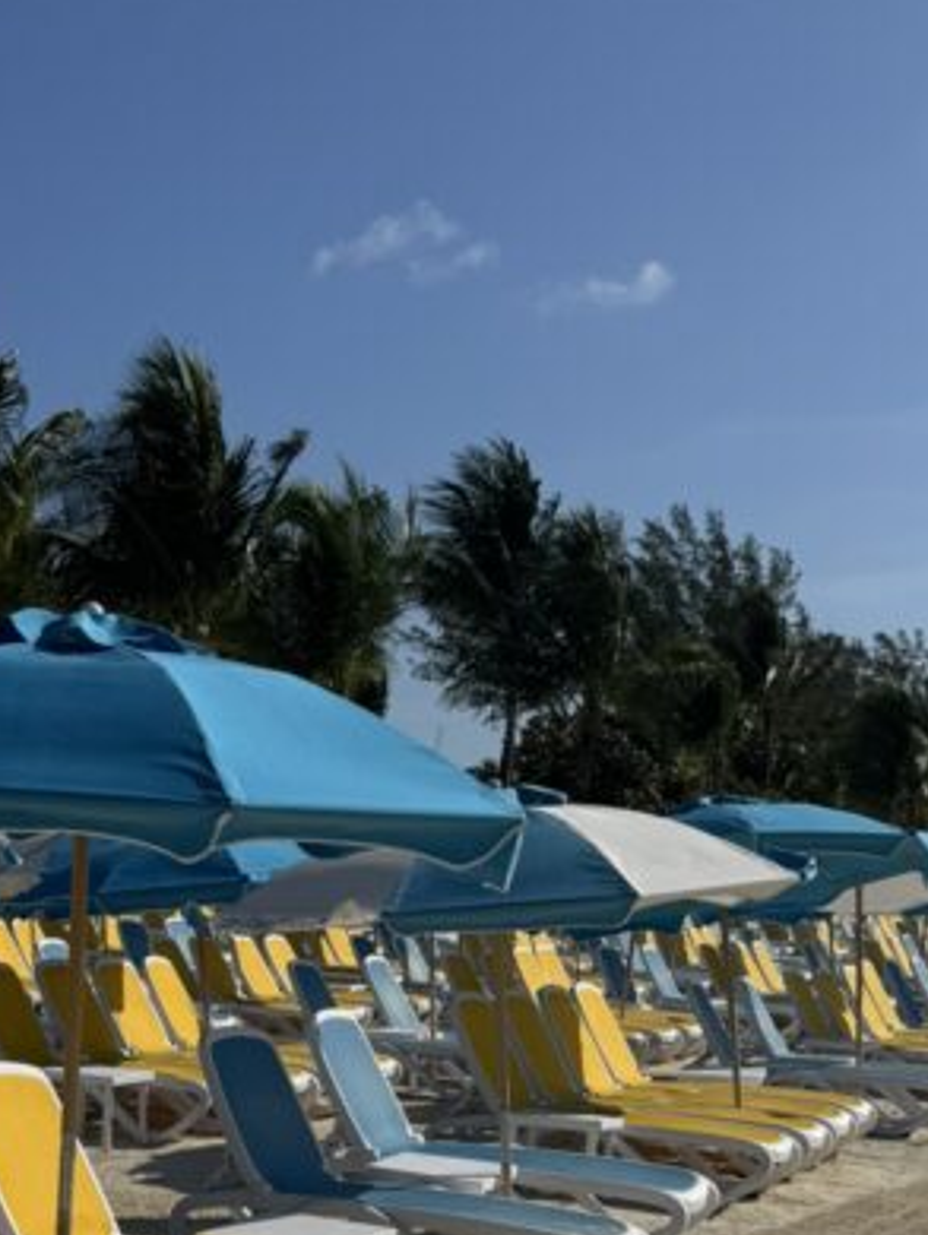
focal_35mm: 63
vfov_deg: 29.0
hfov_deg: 22.7
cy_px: 1194
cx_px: 70
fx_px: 2249
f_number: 1.78
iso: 80
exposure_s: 1/12346
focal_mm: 6.76
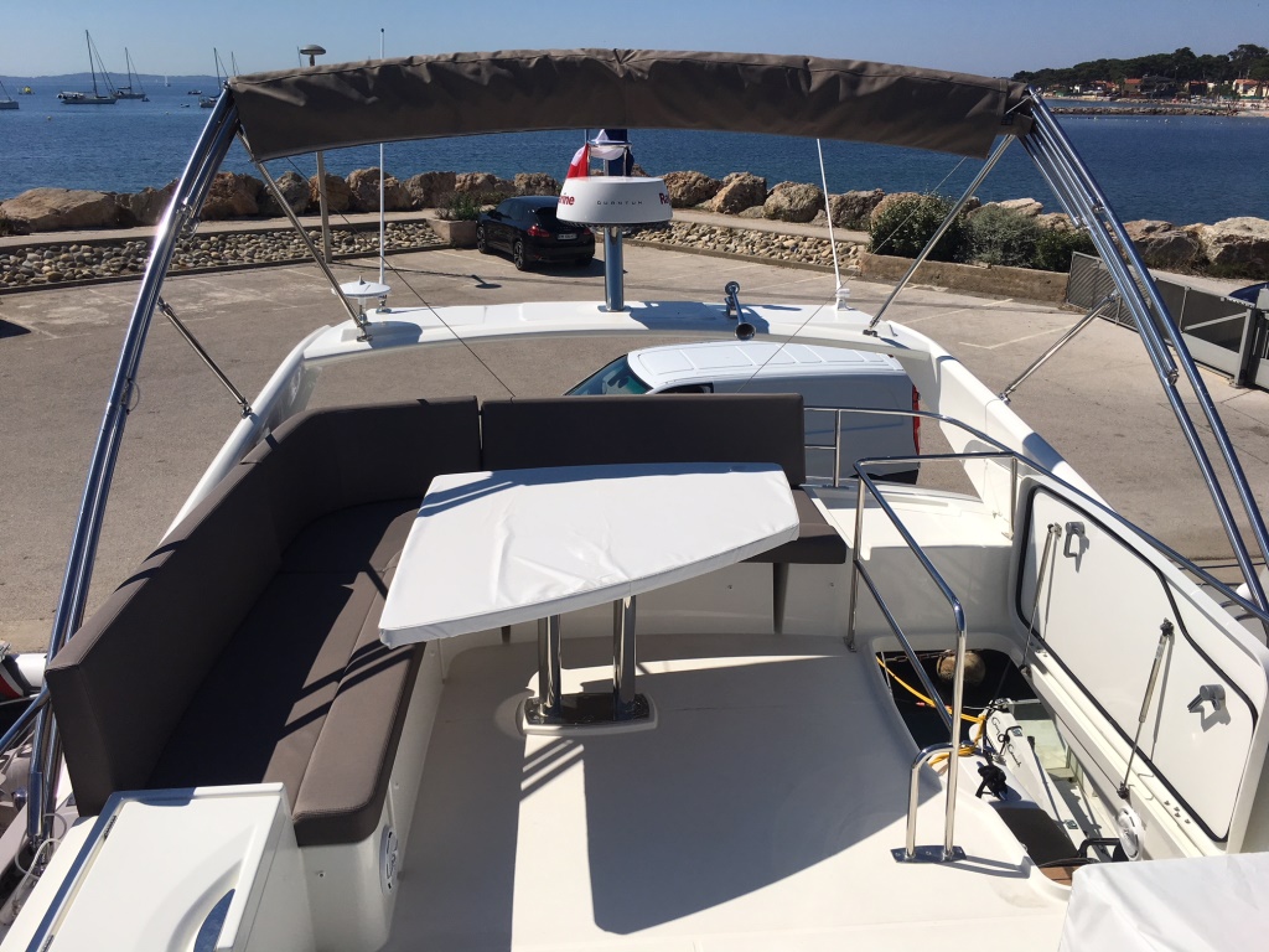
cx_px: 634
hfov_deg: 61.7
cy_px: 476
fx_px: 1063
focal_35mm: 29
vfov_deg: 48.2
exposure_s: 1/4525
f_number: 2.2
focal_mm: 4.15
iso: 25
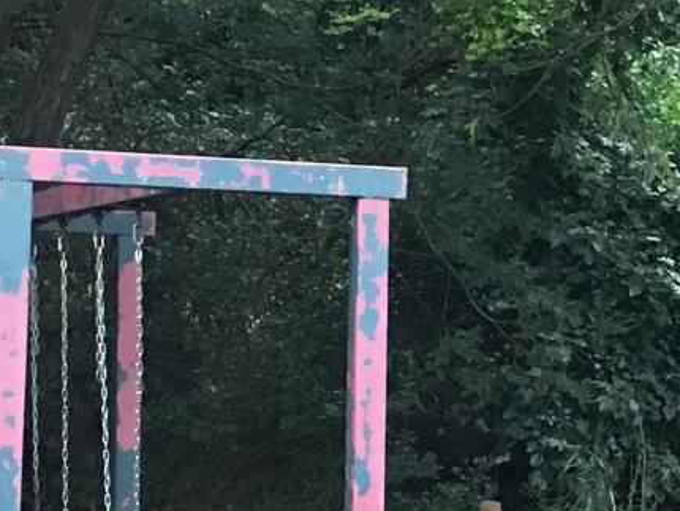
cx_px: 984
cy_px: 403
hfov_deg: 13.5
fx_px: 2712
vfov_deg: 10.7
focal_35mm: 138
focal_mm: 4.15
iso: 64
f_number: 2.2
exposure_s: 1/15
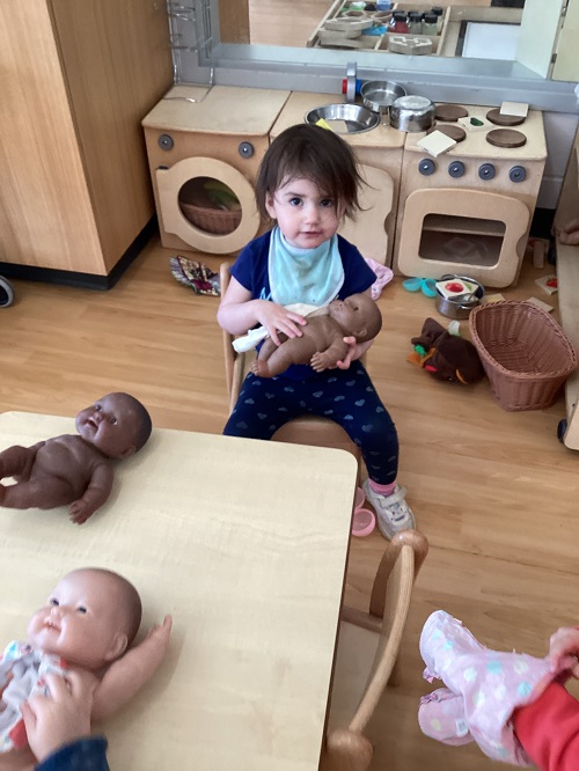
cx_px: 290
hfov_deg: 45.5
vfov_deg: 58.3
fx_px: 691
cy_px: 386
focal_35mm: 31
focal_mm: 3.3
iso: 200
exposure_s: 1/50
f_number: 2.4
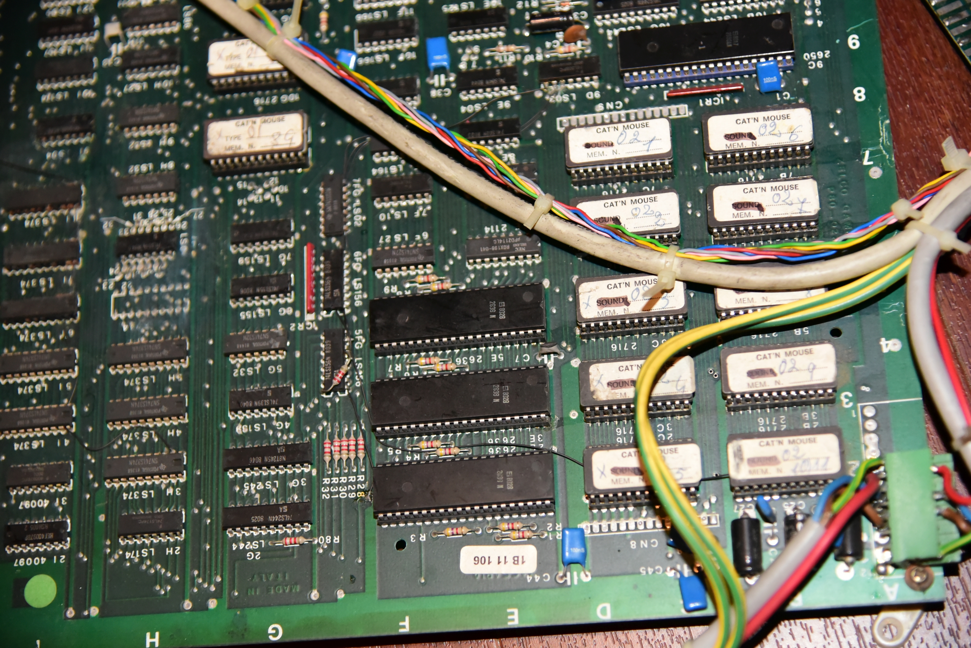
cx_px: 486
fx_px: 1889
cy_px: 324
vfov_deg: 19.5
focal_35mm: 70
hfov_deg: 28.8
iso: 3600
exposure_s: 1/200
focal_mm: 70
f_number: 4
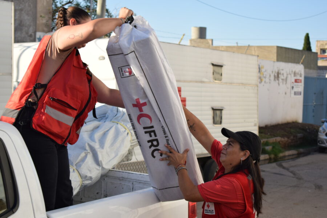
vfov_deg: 16.6
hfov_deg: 24.6
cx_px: 164
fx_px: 749
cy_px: 109
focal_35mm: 82
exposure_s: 1/250
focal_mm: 55
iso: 100
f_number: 5.6
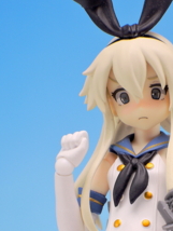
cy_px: 199
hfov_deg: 6.6
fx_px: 1490
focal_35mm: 224
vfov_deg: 8.8
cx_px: 152
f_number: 5.6
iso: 80
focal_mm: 25.5
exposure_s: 1/5
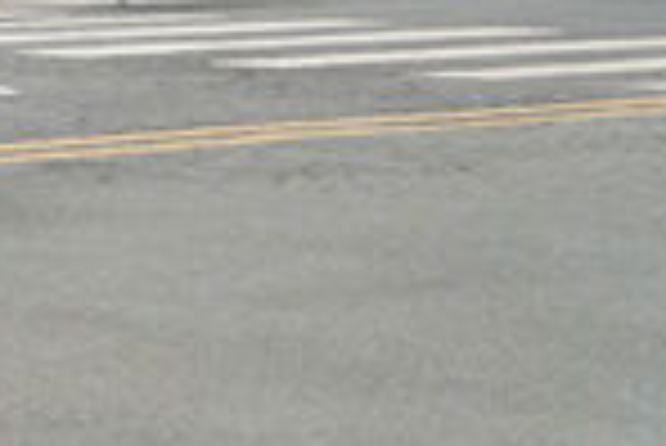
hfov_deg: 8.8
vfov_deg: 6.5
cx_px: -1066
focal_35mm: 205
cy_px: -511
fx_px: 3796
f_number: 3.2
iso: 100
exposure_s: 1/800
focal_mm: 38
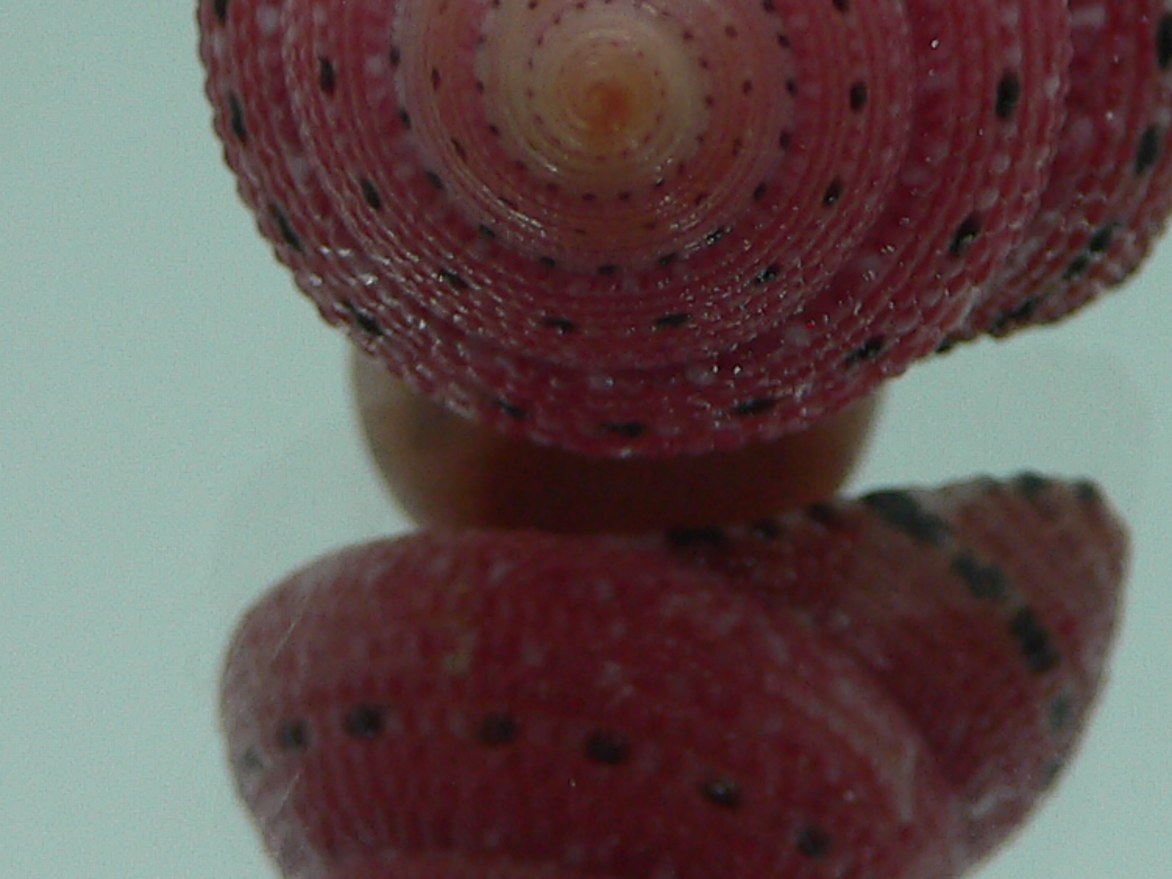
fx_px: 3182
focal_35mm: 94
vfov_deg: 15.5
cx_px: 634
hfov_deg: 20.9
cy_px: 94
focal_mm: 4.6
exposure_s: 1/60
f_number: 2.8
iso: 80
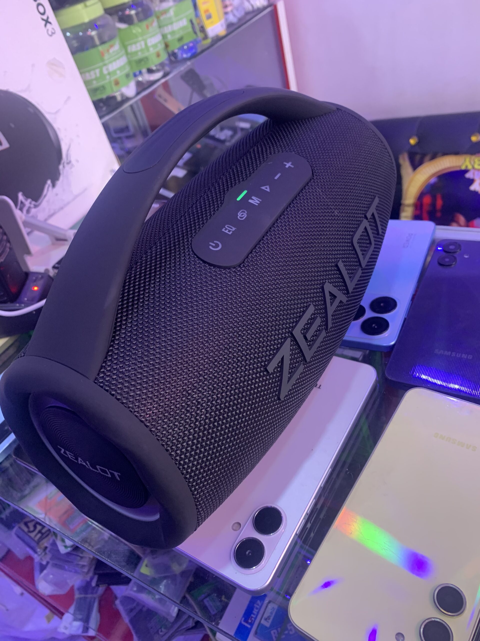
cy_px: 320
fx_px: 481
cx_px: 240
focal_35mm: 26
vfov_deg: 67.3
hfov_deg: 53.1
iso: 200
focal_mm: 4.25
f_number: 1.8
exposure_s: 1/50
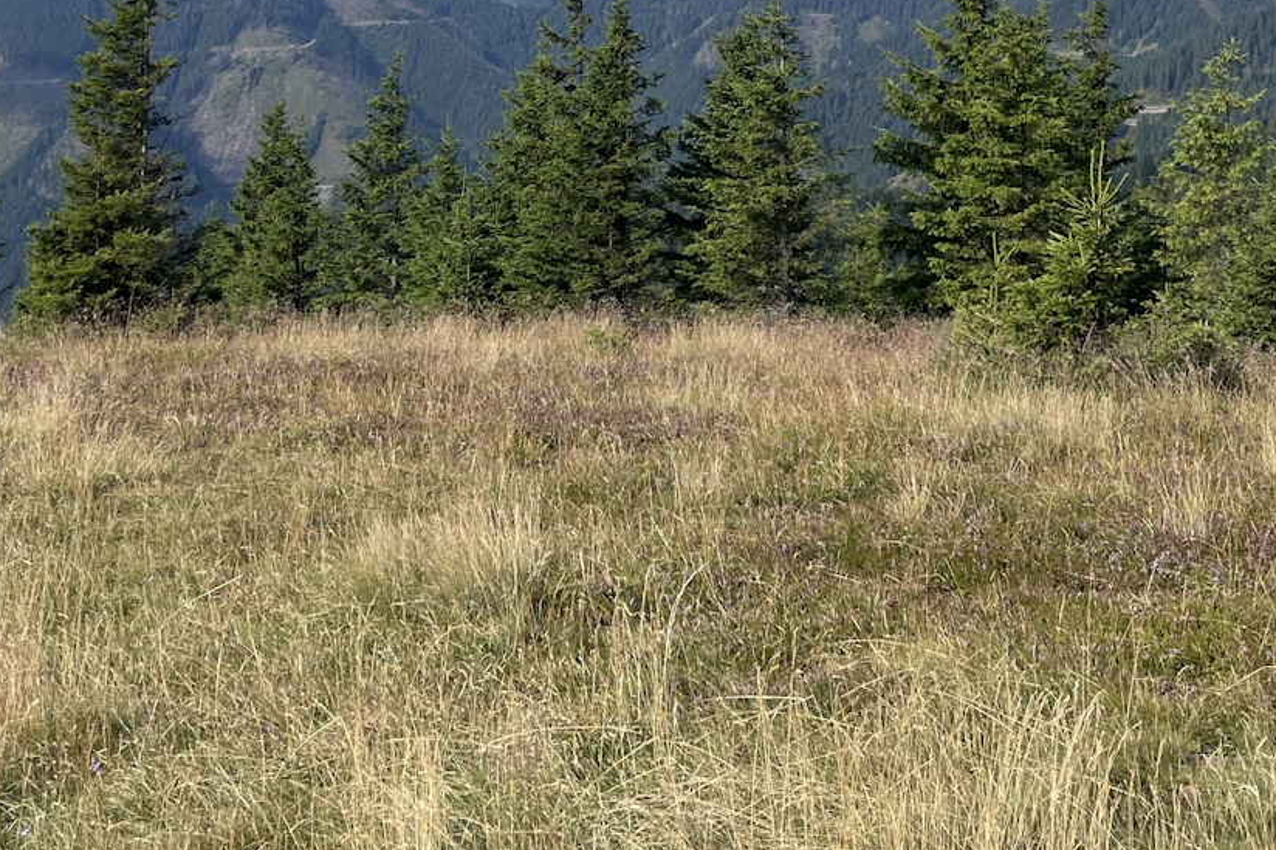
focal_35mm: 63
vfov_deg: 20.3
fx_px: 2232
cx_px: 576
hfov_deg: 31.9
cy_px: -147
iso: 32
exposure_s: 1/3401
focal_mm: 4.2
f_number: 1.6
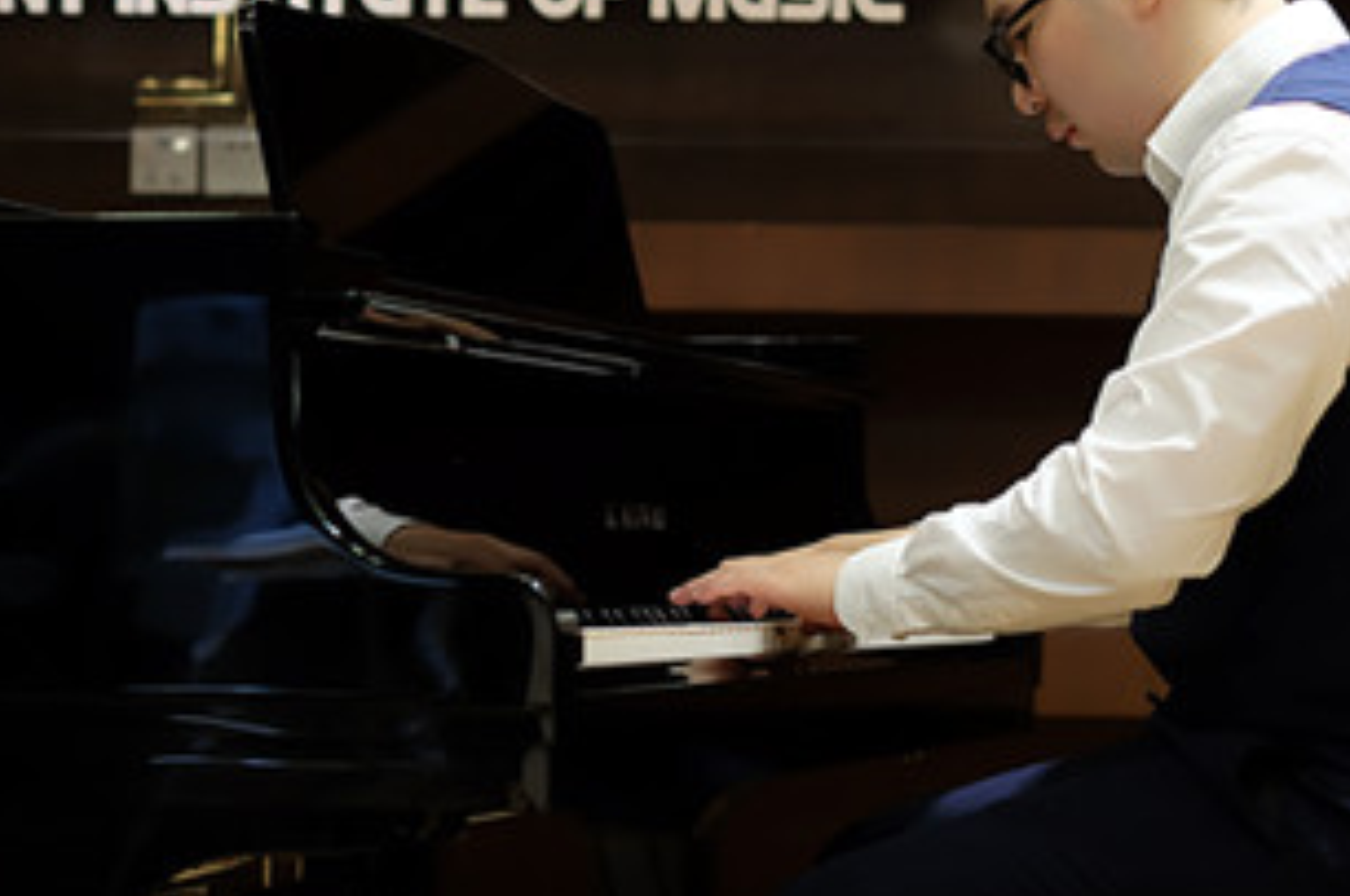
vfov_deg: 13.1
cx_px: 675
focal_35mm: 104
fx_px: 3894
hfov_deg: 19.7
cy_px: 391
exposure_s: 1/85
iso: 400
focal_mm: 35
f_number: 1.4
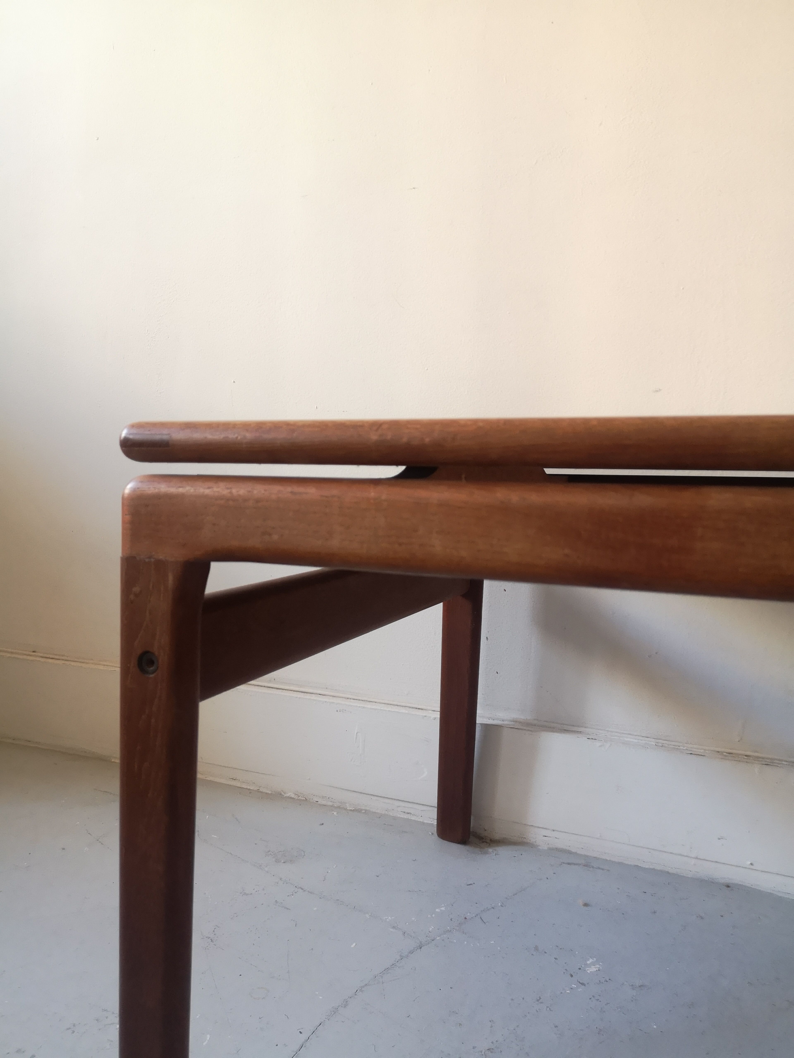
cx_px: 397
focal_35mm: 27
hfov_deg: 51.4
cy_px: 529
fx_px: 826
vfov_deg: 65.3
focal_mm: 3.95
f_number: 1.8
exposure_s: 1/33.3
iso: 250
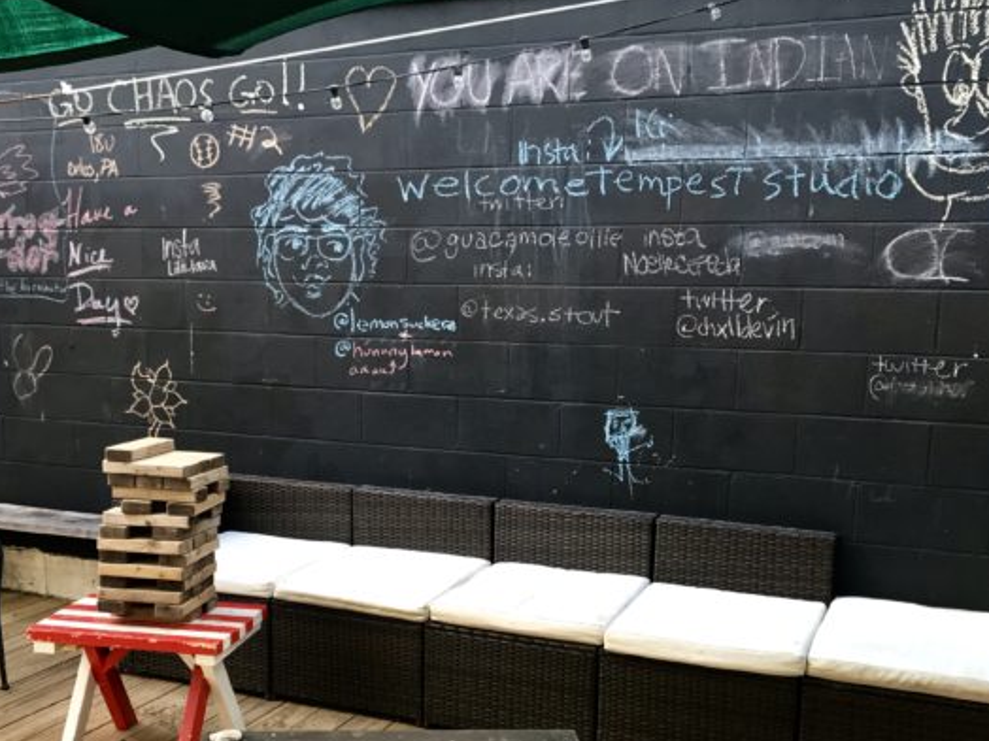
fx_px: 1171
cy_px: 500
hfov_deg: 45.7
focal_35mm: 41
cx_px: 444
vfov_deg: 34.8
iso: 20
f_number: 1.8
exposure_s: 1/132
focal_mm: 3.99
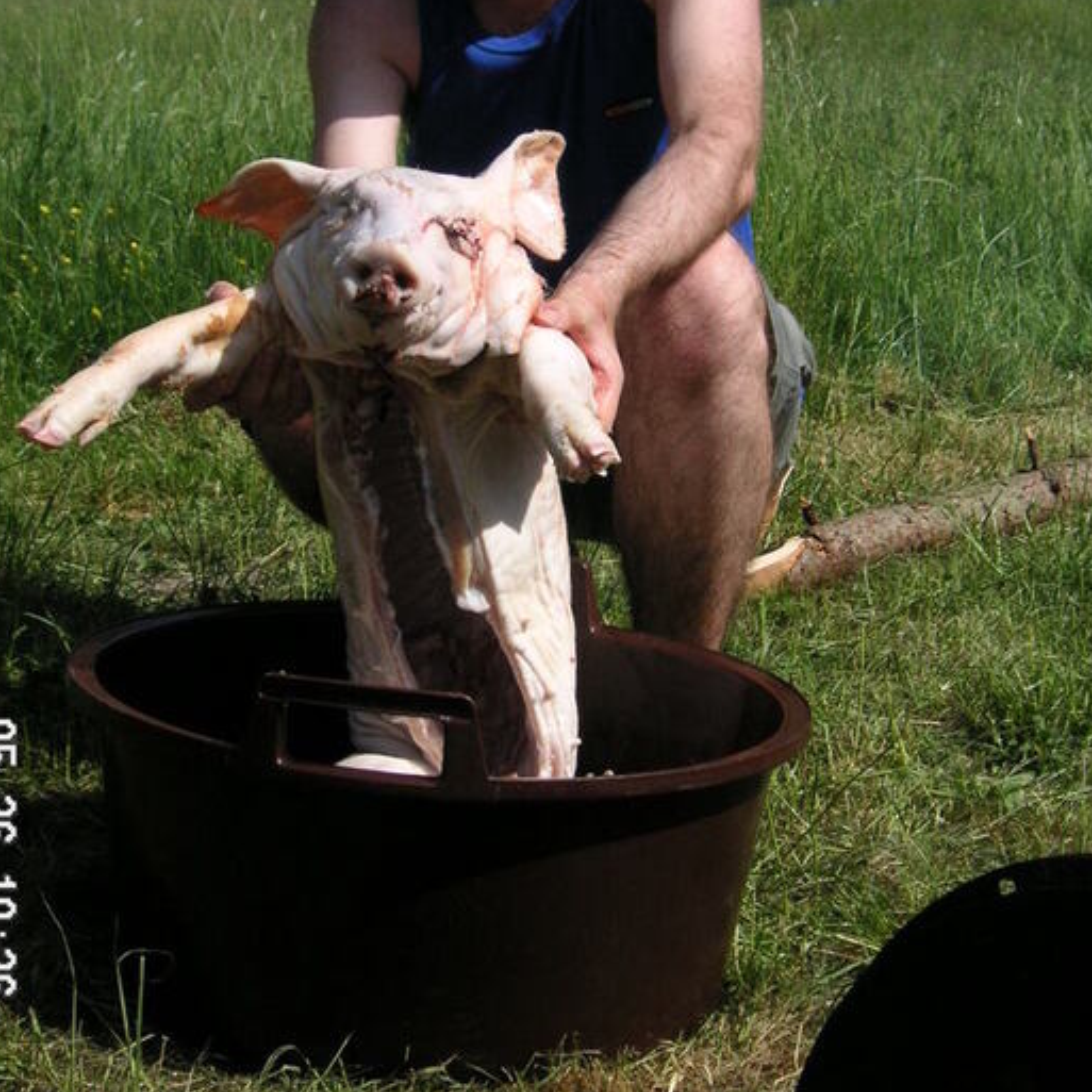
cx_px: 509
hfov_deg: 23.7
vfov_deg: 23.4
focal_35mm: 73
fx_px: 2605
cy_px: 264
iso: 50
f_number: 3.6
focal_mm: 8.9
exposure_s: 1/1000
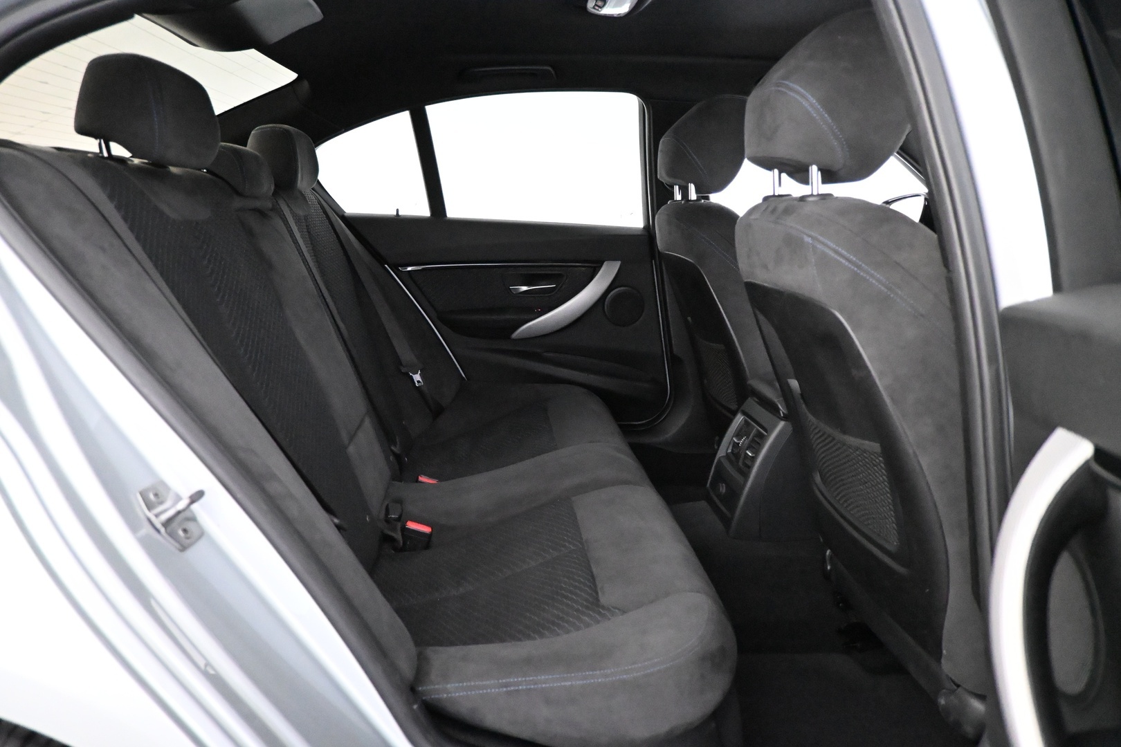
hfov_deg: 70.4
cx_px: 560
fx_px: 794
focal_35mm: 26
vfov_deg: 50.4
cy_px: 374
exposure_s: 1/60
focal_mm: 17
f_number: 3.5
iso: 12800
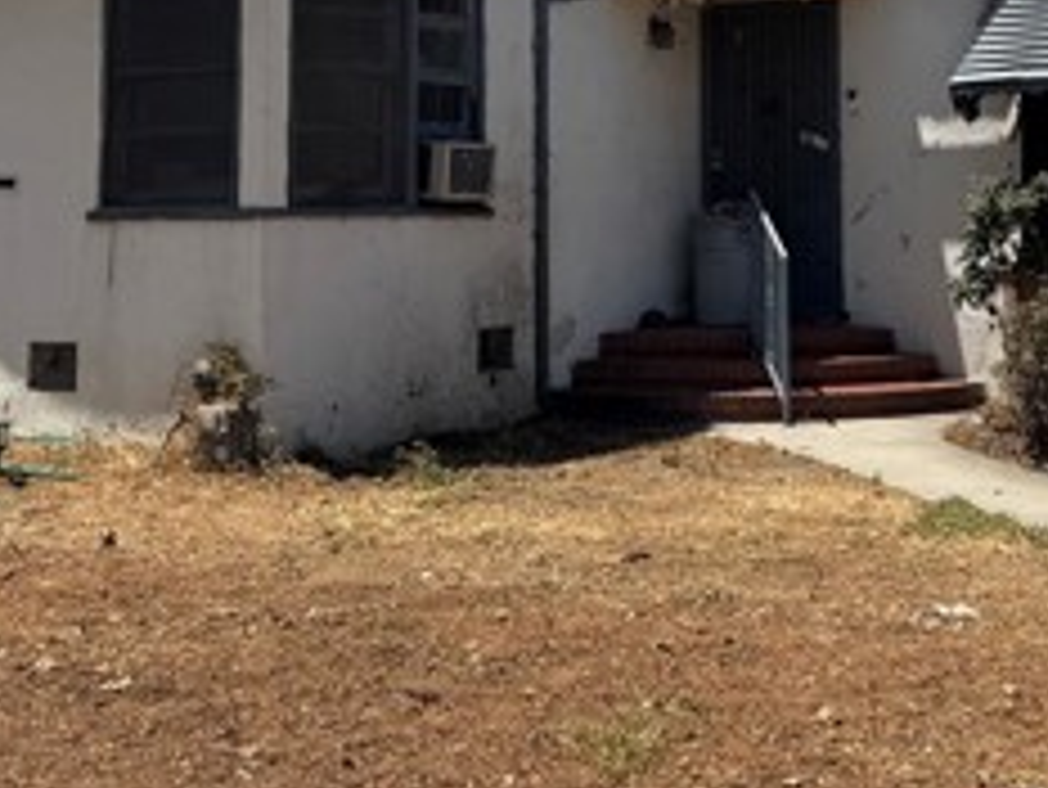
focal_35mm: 66
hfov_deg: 29.2
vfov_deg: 21.5
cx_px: 670
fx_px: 1999
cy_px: 14
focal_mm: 6.76
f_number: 1.78
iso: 80
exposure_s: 1/4608
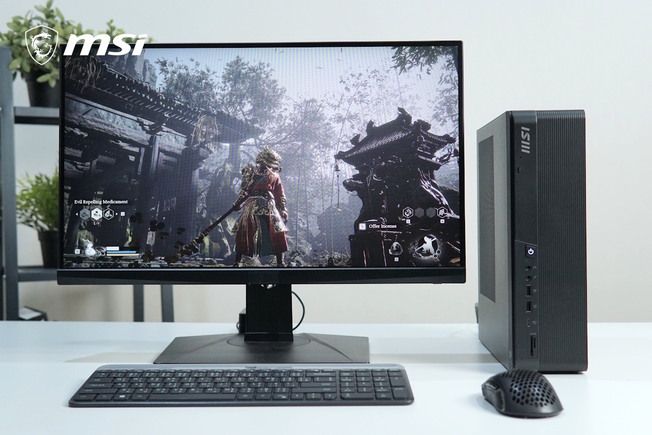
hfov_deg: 43.6
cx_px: 326
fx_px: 815
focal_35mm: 45
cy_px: 218
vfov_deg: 29.9
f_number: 3.5
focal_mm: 30
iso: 1250
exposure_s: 1/320
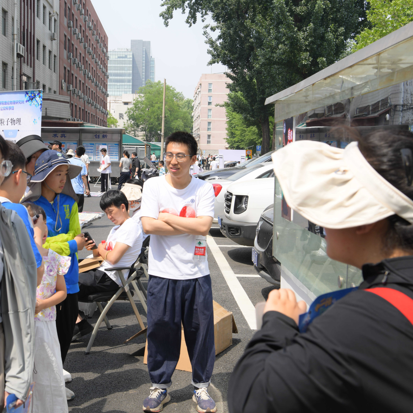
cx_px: 139
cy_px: 198
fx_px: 688
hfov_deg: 33.1
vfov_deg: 33.4
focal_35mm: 51
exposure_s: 1/200
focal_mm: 38
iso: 200
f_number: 9
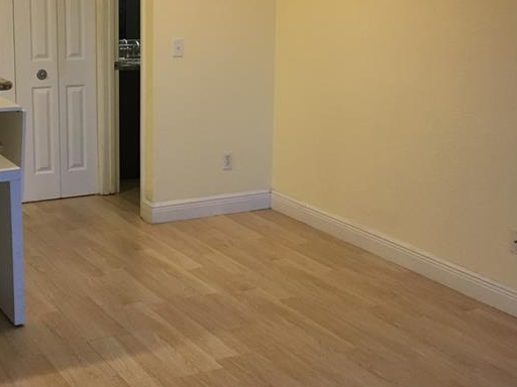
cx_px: 200
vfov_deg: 25.1
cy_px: 119
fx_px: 866
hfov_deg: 33.1
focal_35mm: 58
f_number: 2.2
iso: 100
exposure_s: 1/30
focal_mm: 4.15
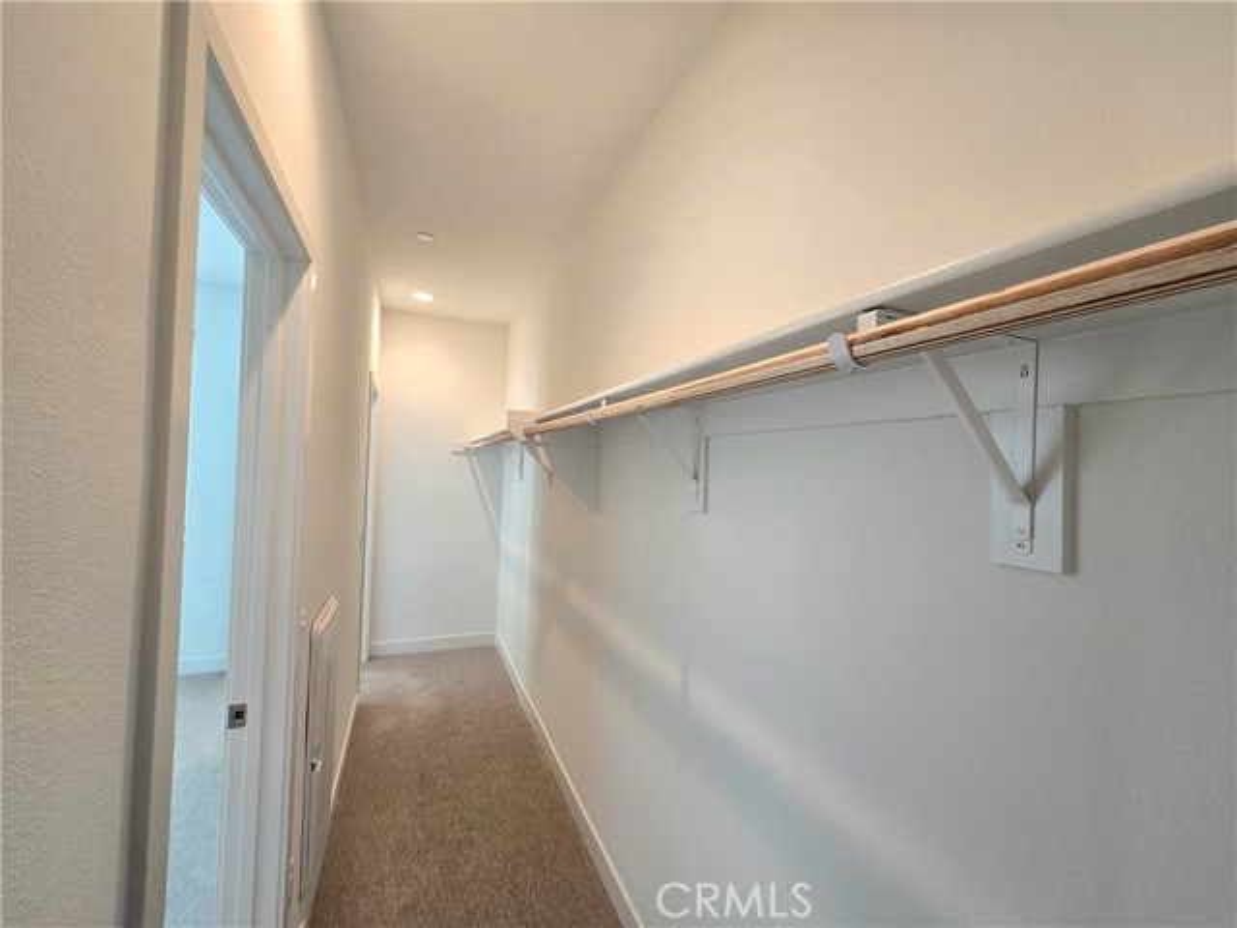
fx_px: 465
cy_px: 464
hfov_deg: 106.2
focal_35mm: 13
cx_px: 618
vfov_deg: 89.9
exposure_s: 1/60.2
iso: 64
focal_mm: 2.2
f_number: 2.2
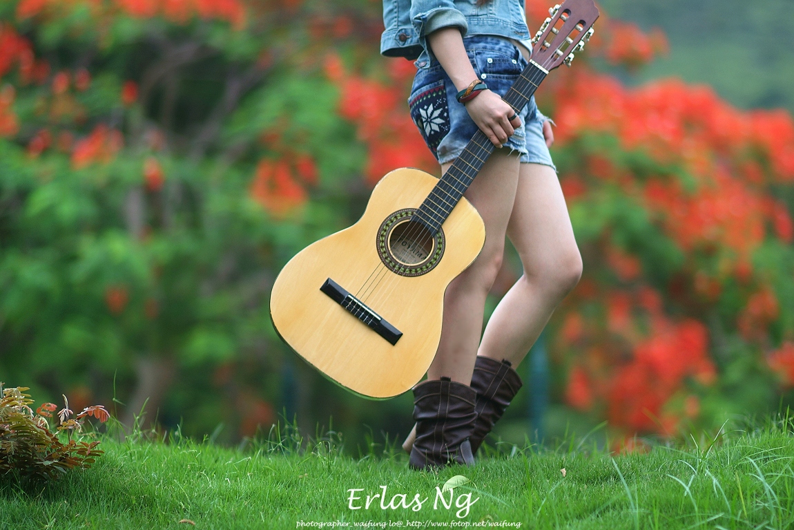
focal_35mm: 128
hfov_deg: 16.0
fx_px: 2823
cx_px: 397
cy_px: 265
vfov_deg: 10.7
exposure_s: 1/750
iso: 100
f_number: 1.4
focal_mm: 85
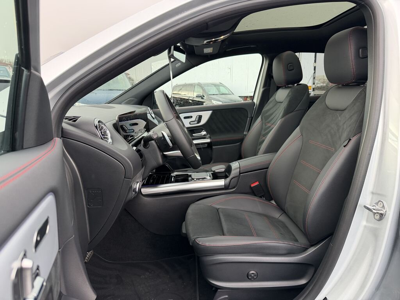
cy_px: 150
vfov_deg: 56.8
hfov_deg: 71.6
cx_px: 200
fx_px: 277
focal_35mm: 24
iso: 160
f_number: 1.78
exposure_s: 1/220
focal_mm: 6.76
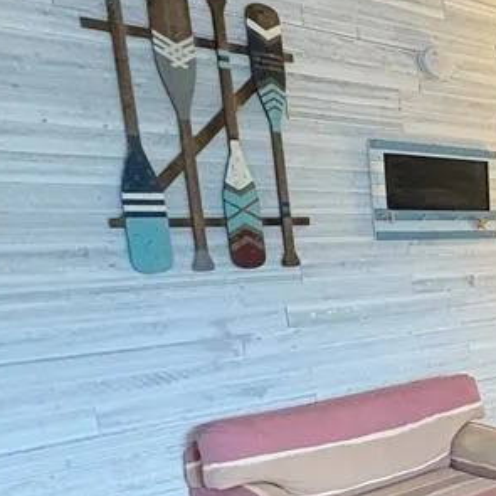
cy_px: 326
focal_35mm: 43
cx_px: 842
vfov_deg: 38.8
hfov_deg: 24.0
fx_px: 697
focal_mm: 2.22
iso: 1250
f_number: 2.2
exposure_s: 1/30
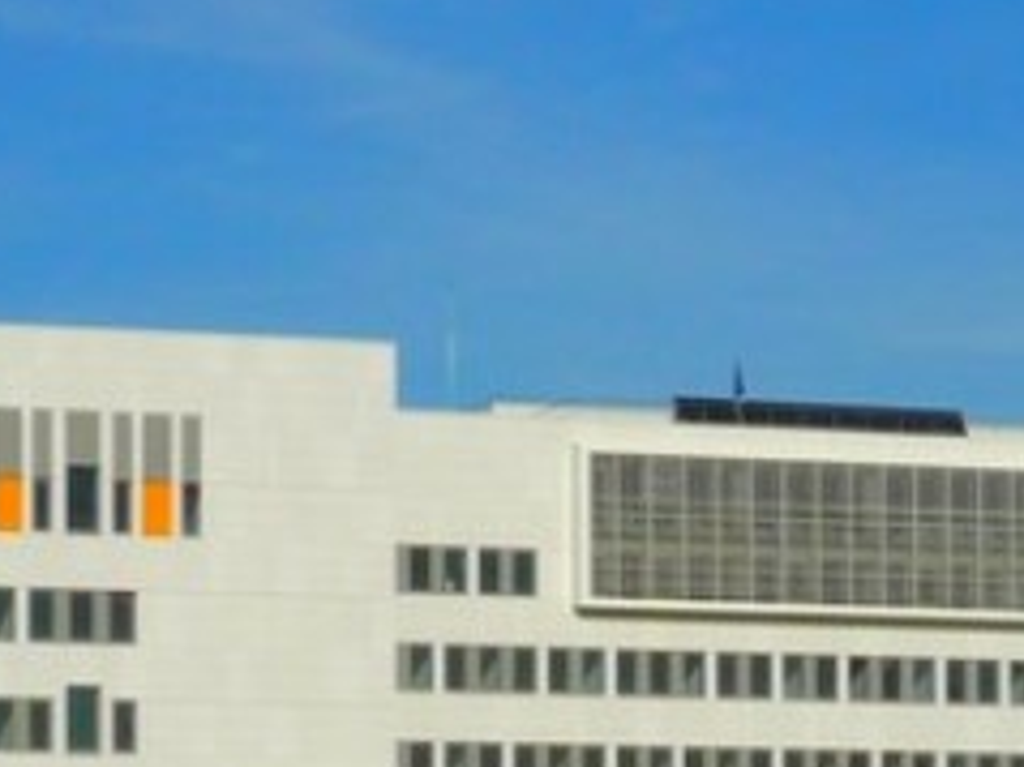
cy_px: 1003
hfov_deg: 10.2
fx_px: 5706
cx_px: 831
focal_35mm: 193
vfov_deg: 7.6
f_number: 8
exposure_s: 1/800
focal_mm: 8.8
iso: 100
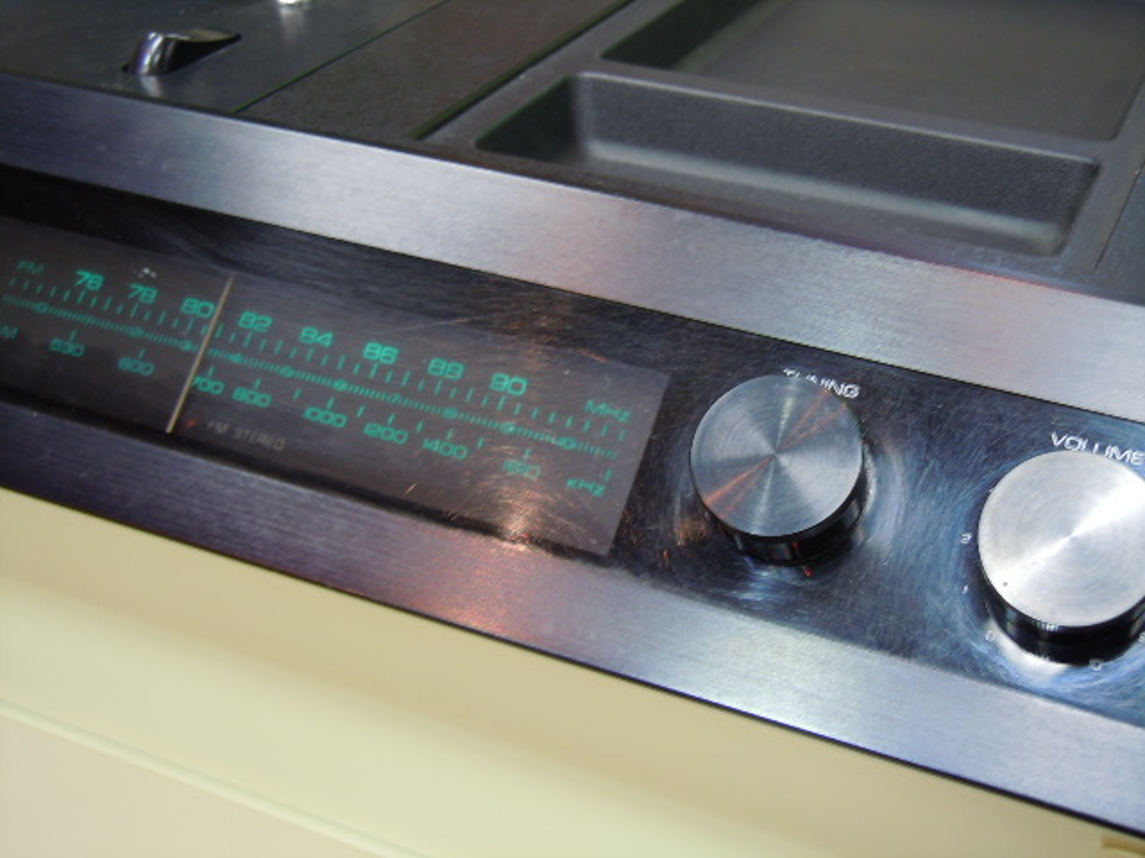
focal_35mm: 52
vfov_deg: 28.0
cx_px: 572
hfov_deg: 36.8
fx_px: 1720
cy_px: 429
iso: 100
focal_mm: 9.3
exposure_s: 1/2.5
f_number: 3.9
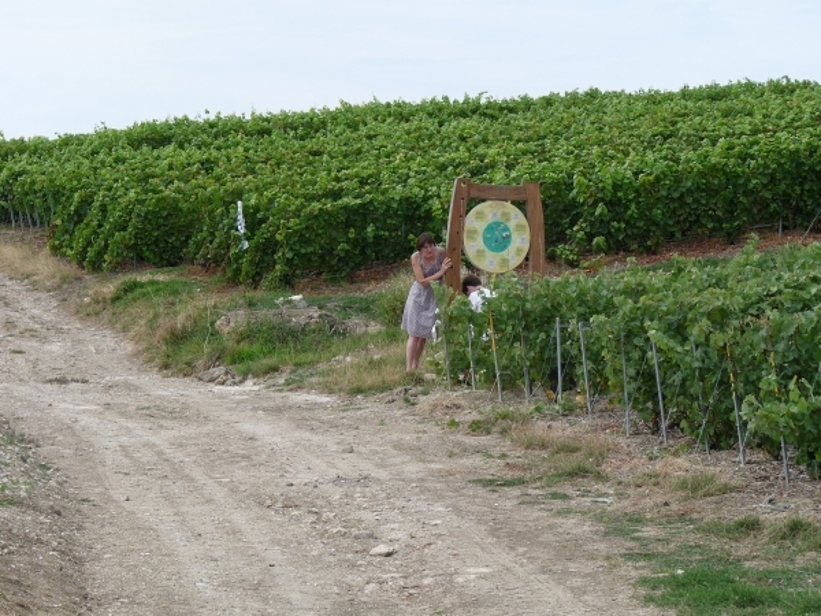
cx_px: 410
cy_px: 308
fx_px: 3060
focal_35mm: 129
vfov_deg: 11.5
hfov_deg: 15.3
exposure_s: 1/320
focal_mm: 23
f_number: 5.6
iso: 100
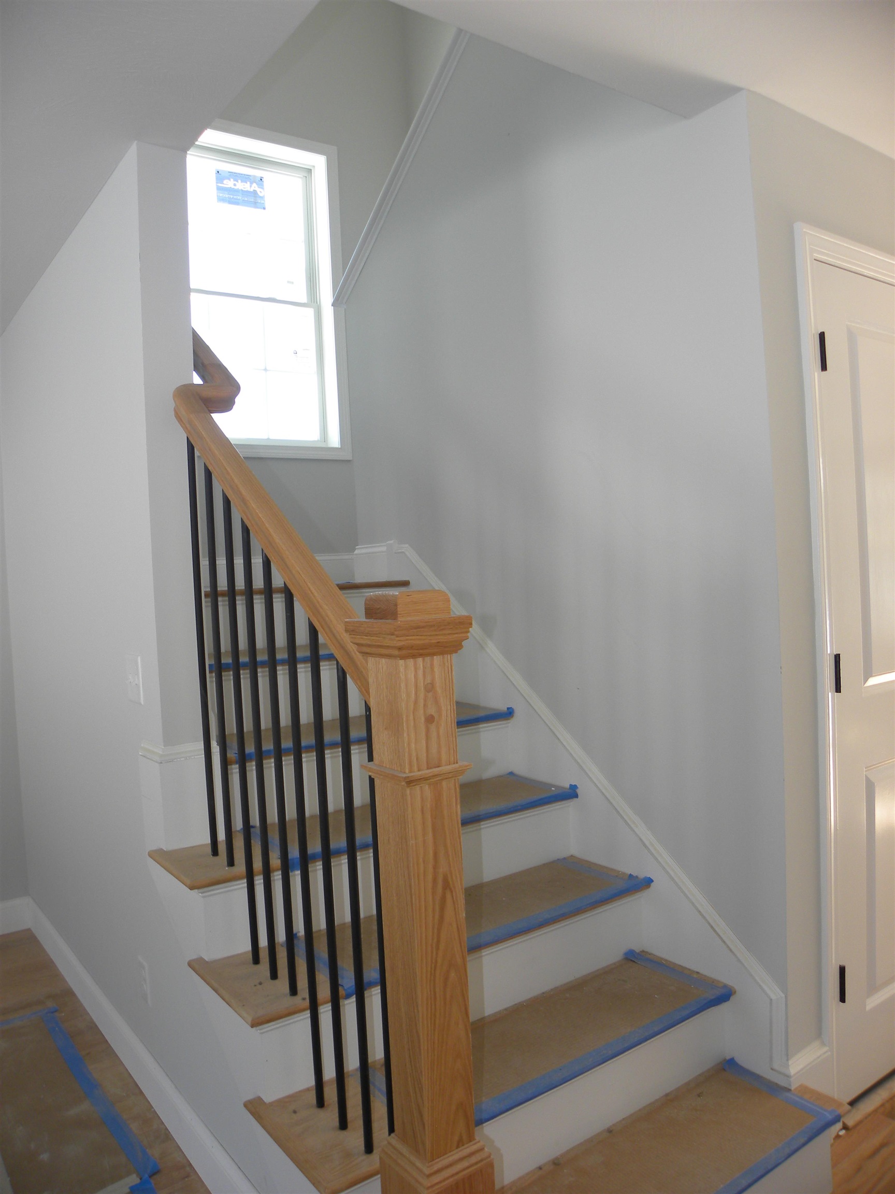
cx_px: 448
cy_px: 597
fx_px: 896
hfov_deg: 53.1
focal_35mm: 26
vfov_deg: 67.3
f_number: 2.8
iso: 64
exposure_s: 1/69.8
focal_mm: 4.6
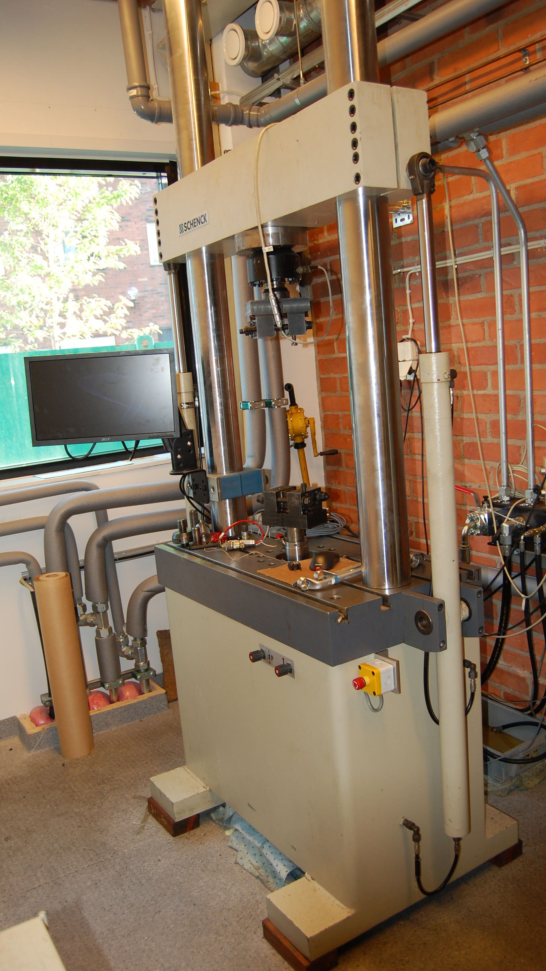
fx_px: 746
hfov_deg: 40.2
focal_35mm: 29
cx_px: 273
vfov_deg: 66.1
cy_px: 488
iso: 400
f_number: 3.5
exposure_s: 1/60
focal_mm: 18
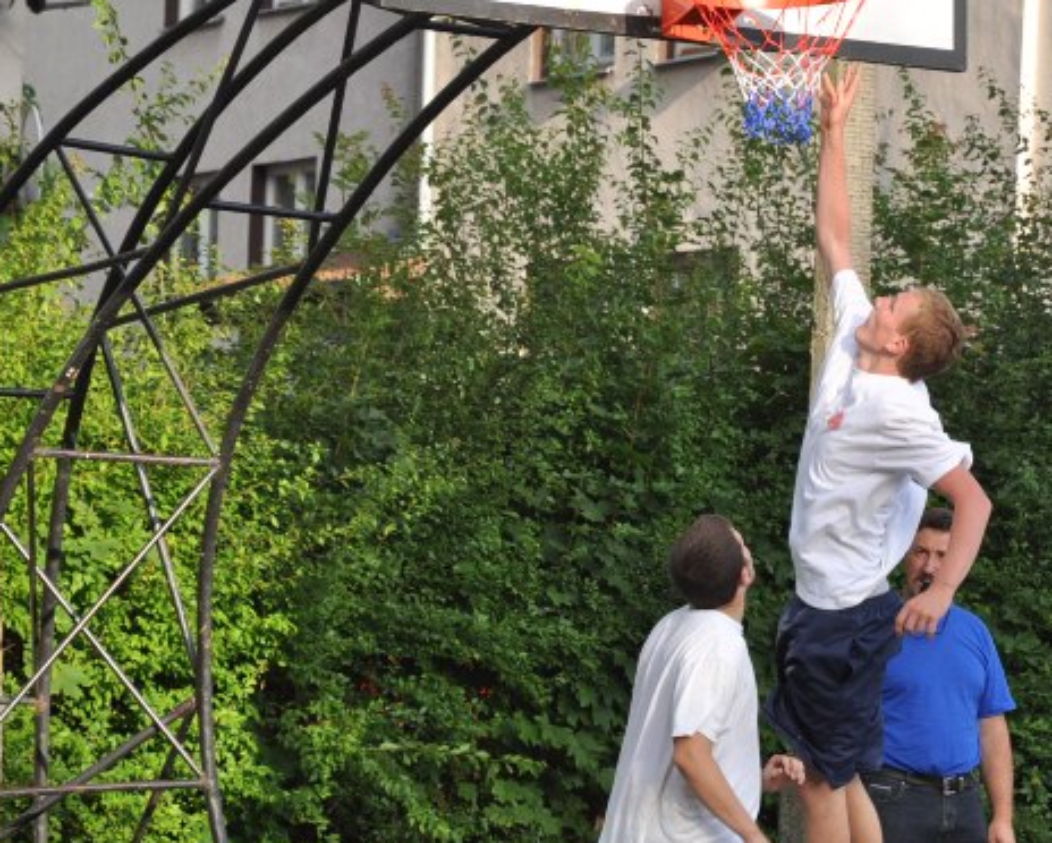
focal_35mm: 206
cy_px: 457
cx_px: 707
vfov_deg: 7.5
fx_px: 6413
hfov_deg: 9.4
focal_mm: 85
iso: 320
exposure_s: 1/400
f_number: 5.6
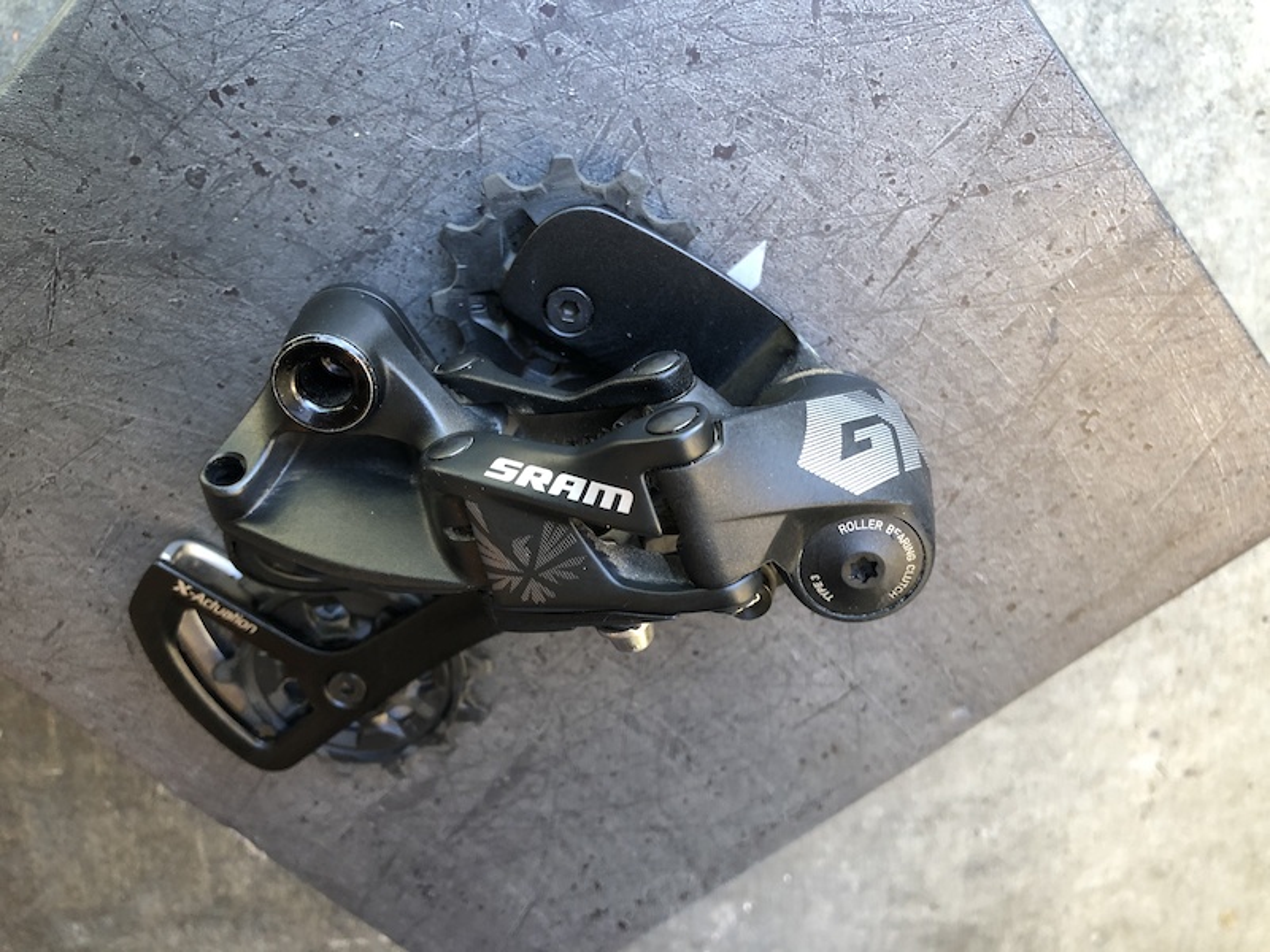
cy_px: 476
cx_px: 635
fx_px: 1027
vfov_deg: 49.7
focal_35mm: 28
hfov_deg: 63.4
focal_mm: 4
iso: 40
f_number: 1.8
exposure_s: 1/20
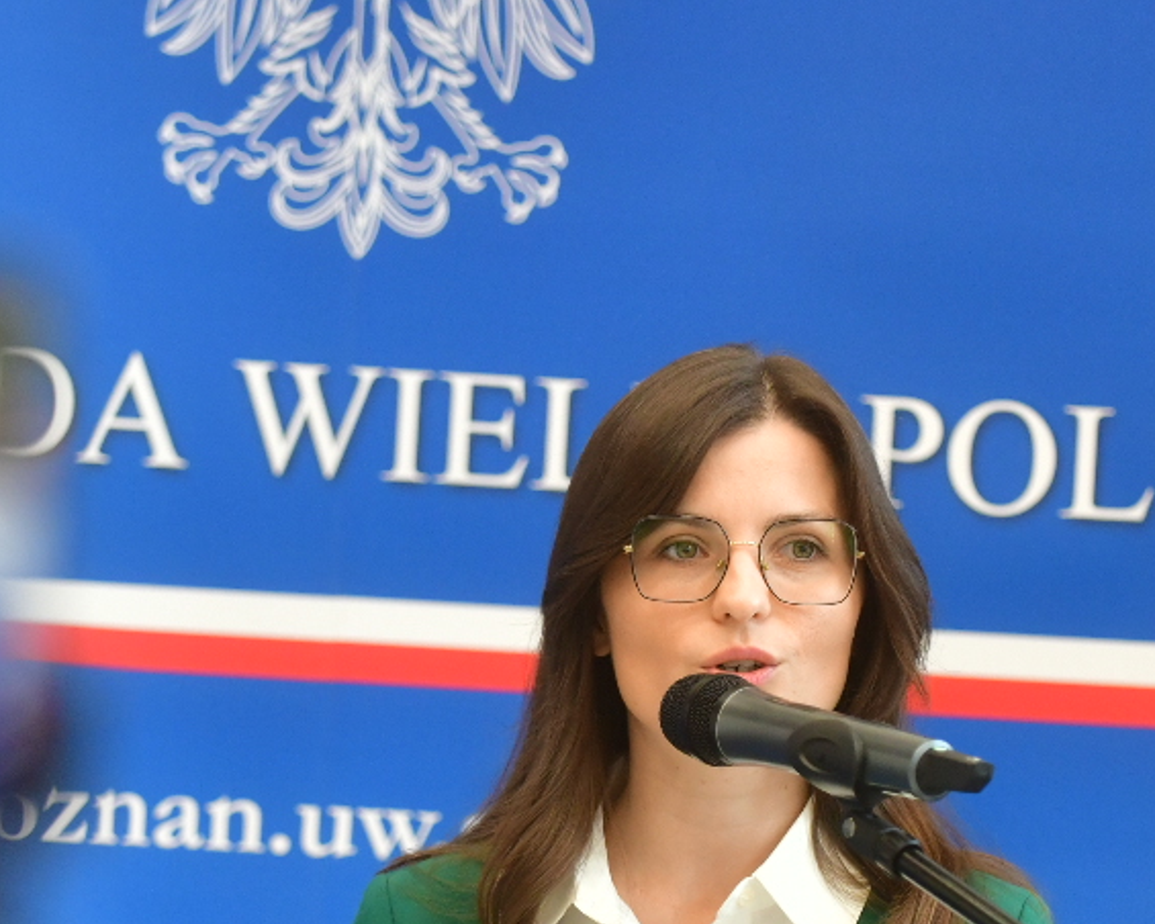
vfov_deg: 5.2
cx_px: 654
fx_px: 10118
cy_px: 628
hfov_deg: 6.5
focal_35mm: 296
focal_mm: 110
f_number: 2.8
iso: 1000
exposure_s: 1/400
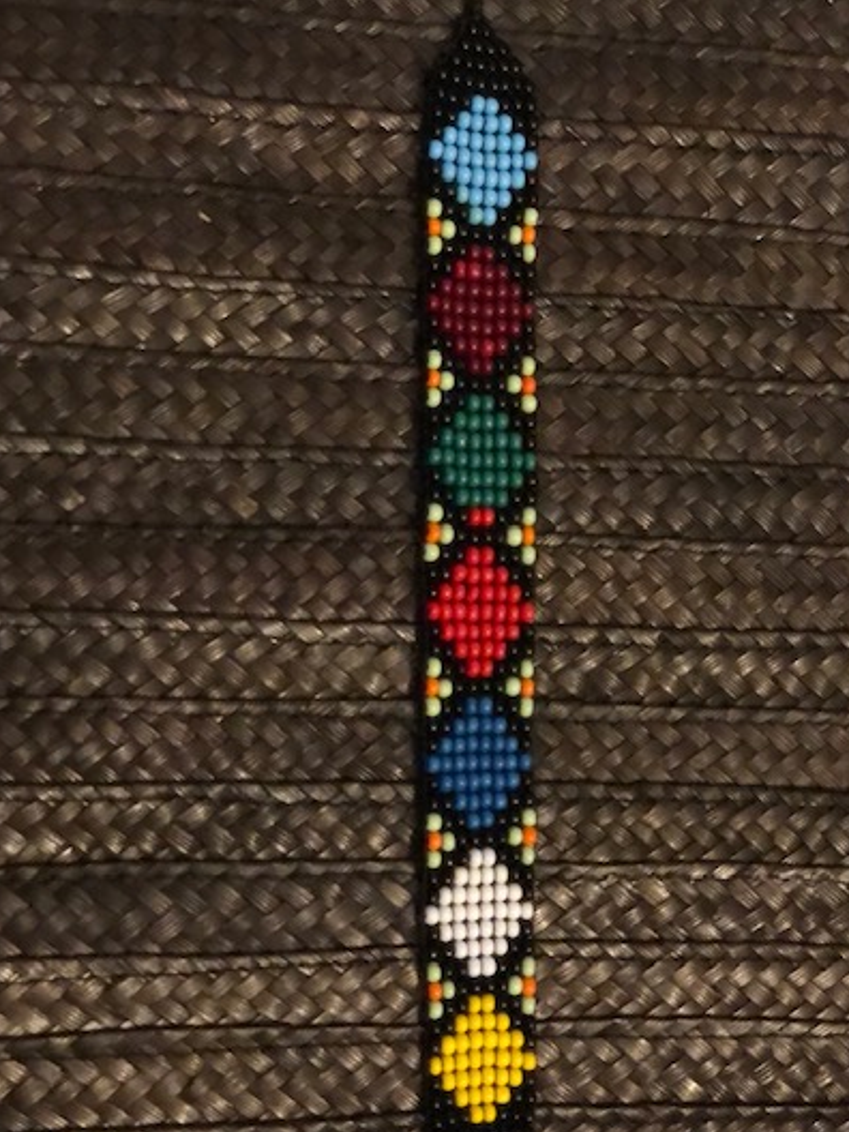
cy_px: 613
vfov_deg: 30.7
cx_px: 495
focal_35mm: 63
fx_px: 2060
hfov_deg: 23.3
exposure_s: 1/8
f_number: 2.4
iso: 250
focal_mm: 6
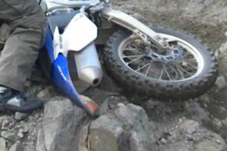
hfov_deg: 19.4
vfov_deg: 12.8
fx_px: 655
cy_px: -29
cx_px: 34
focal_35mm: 104
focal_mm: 6.6
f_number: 10
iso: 640
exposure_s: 1/231
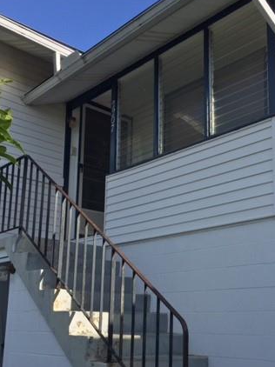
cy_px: 238
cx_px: 194
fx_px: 467
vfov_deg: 42.5
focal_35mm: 44
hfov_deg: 32.4
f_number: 2.2
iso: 32
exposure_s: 1/2083
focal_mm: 4.15
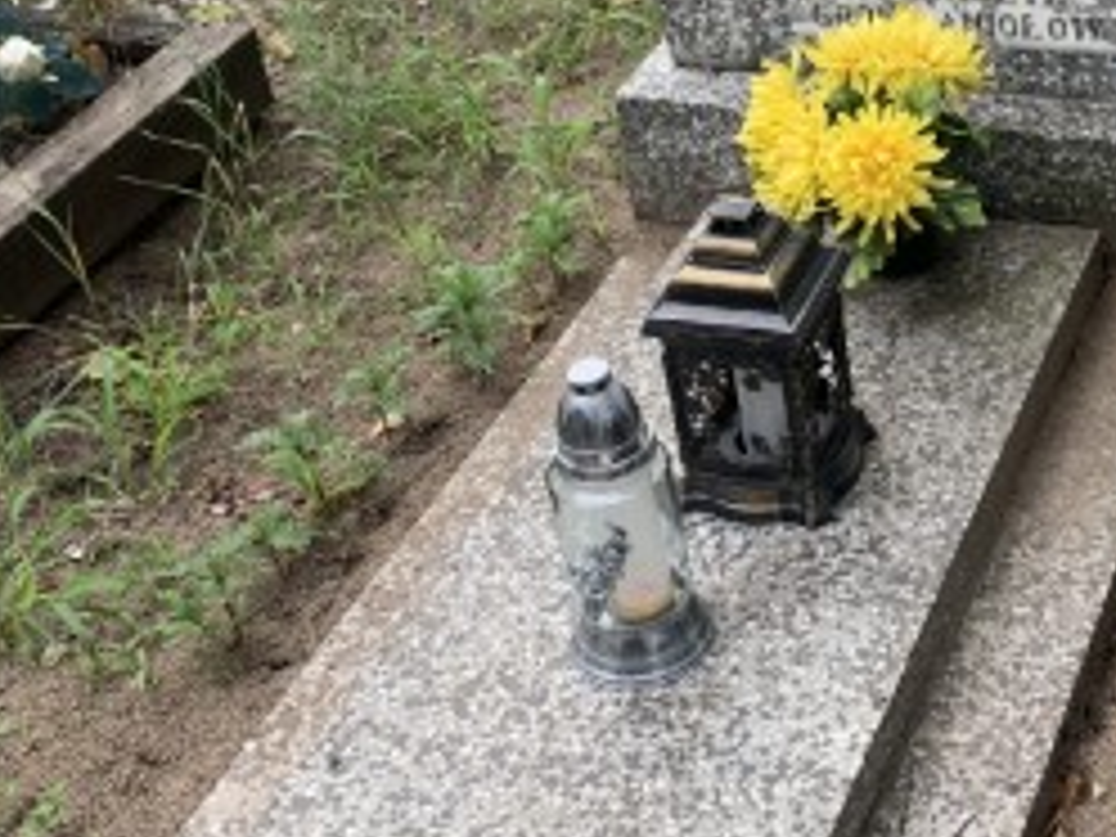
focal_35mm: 67
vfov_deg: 21.9
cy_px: 346
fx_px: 2160
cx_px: 896
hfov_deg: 28.3
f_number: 1.8
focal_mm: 4.25
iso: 25
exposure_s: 1/177
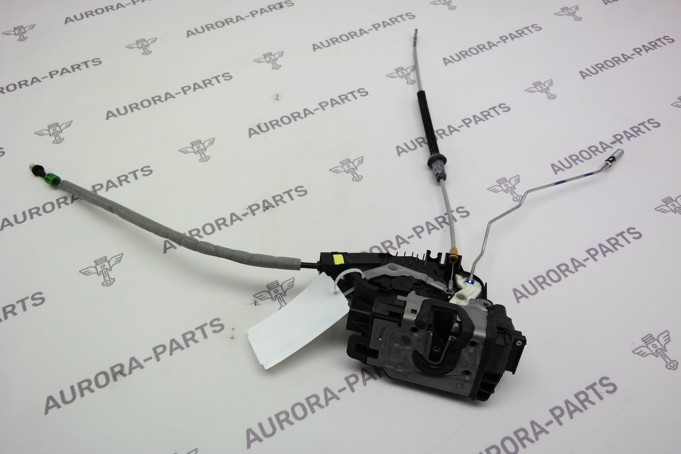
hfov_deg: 67.4
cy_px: 227
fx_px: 511
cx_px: 340
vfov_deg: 47.9
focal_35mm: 27
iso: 100
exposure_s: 1/100
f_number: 4
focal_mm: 18
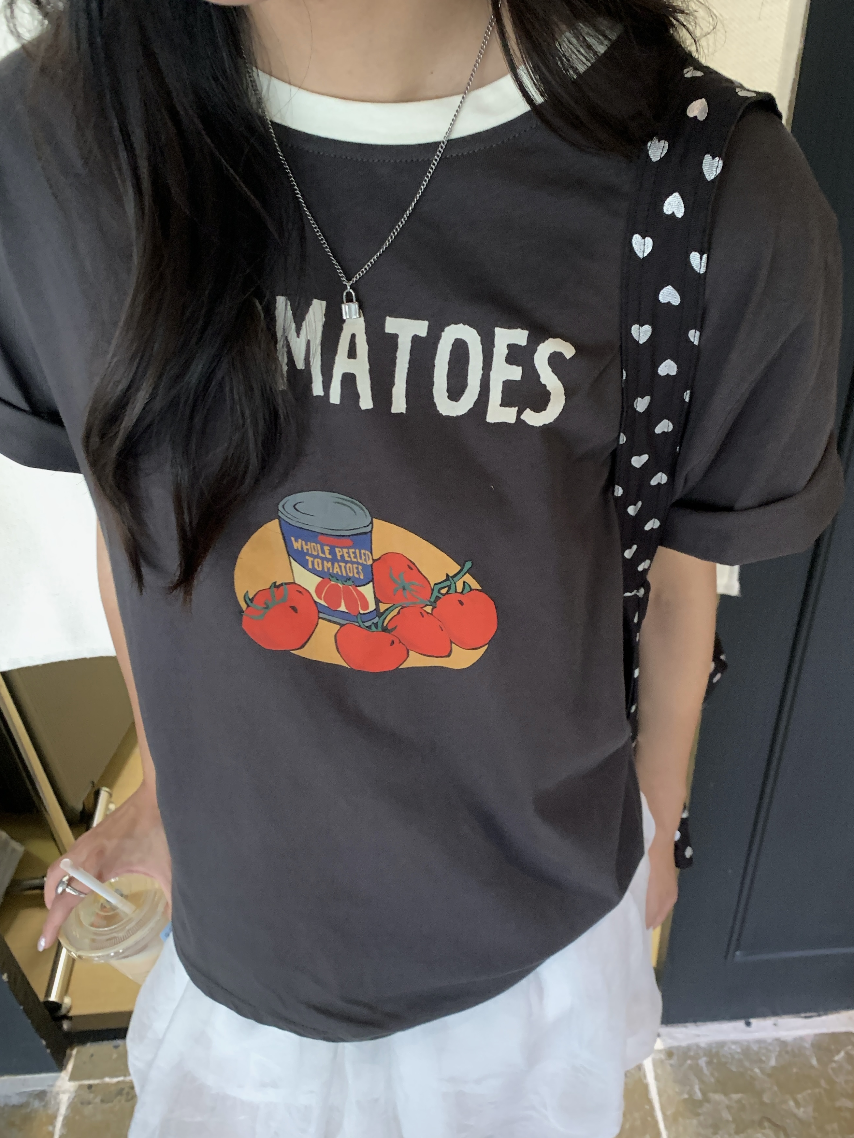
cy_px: 591
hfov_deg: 46.8
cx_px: 439
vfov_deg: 59.9
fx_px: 987
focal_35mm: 30
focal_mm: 4.25
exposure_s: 1/60
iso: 400
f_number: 1.8
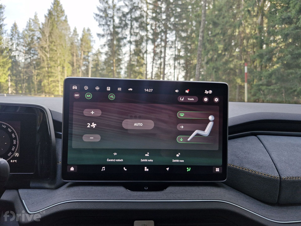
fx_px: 200
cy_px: 113
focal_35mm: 23
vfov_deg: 58.9
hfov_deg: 73.9
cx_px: 150
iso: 200
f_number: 1.8
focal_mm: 5.54
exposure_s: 1/180
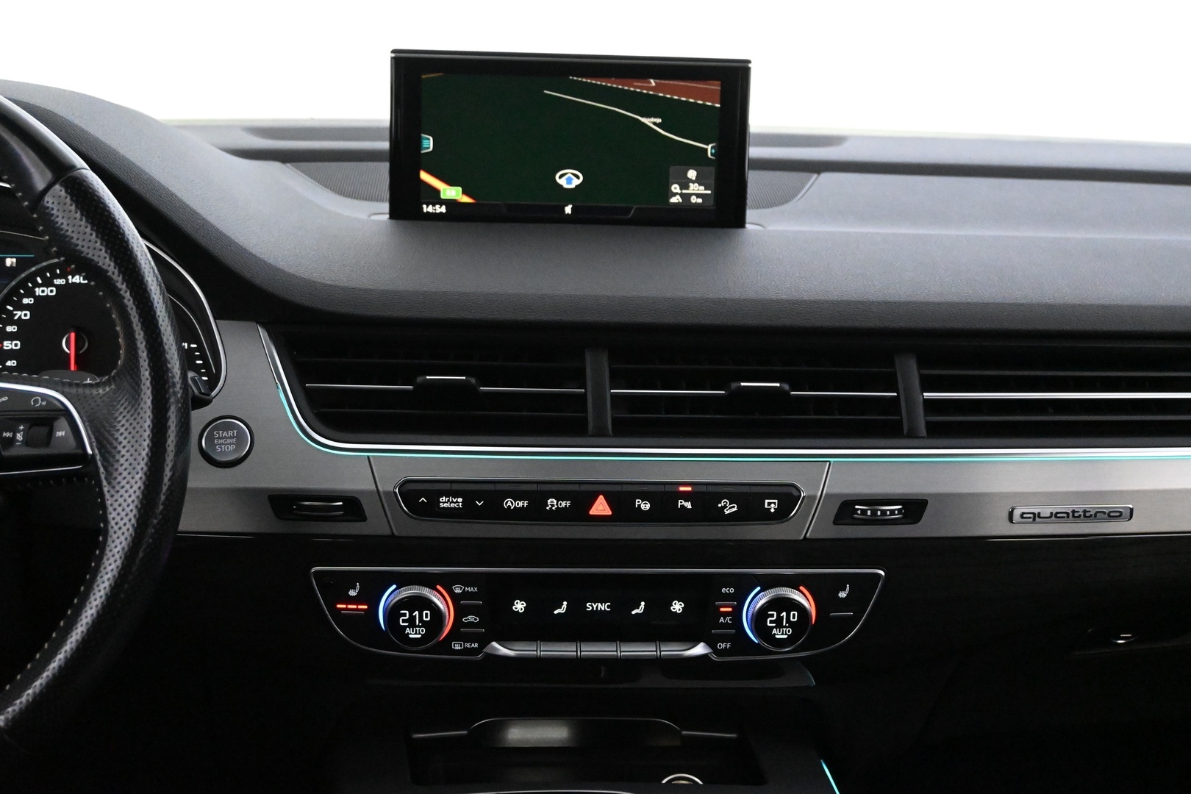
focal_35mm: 47
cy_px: 397
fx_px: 1563
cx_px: 596
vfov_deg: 28.5
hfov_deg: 41.7
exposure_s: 1/50
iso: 10000
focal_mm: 31.5
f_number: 5
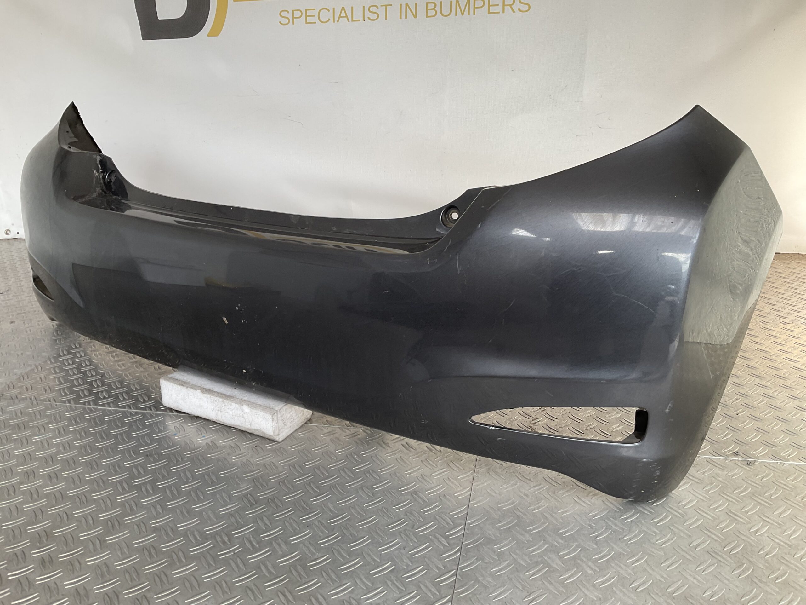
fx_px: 675
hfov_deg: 61.7
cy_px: 302
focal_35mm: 29
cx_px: 403
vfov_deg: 48.2
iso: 25
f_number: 1.8
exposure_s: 1/100
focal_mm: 3
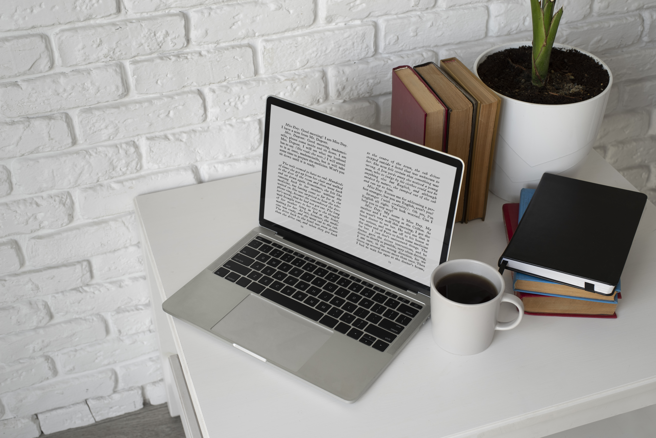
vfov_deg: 27.0
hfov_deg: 39.6
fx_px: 911
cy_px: 219
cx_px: 328
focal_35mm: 50
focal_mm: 50
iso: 500
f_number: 3.5
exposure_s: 1/60
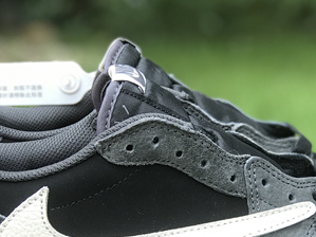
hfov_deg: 14.0
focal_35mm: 141
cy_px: 162
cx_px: 189
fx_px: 1287
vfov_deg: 10.5
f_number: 2.8
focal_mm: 6.6
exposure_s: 1/100
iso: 25
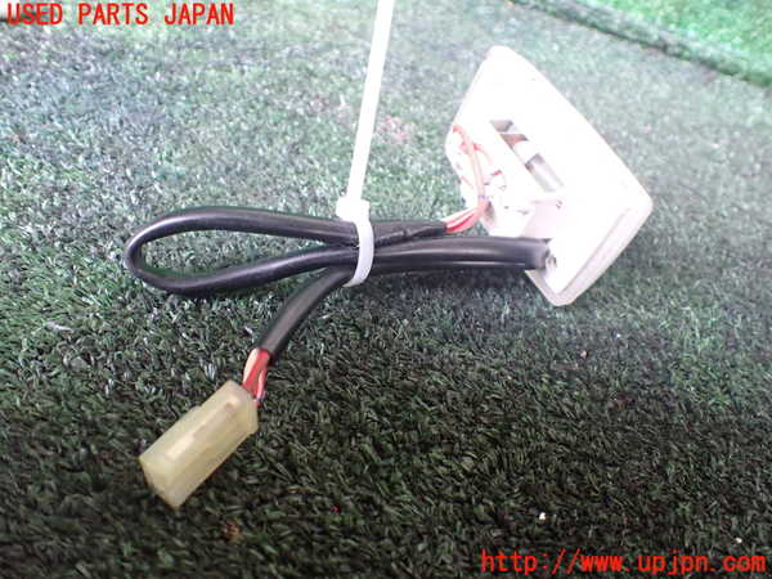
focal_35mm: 30
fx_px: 669
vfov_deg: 46.8
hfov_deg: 60.0
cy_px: 290
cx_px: 386
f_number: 2.3
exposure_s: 1/50
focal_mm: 5.4
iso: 800
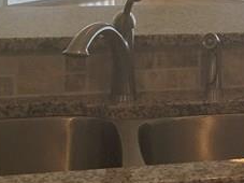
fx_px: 923
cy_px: -55
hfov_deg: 14.3
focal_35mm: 131
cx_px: 345
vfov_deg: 11.0
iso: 32
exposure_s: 1/120
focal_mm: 4.15
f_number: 2.2
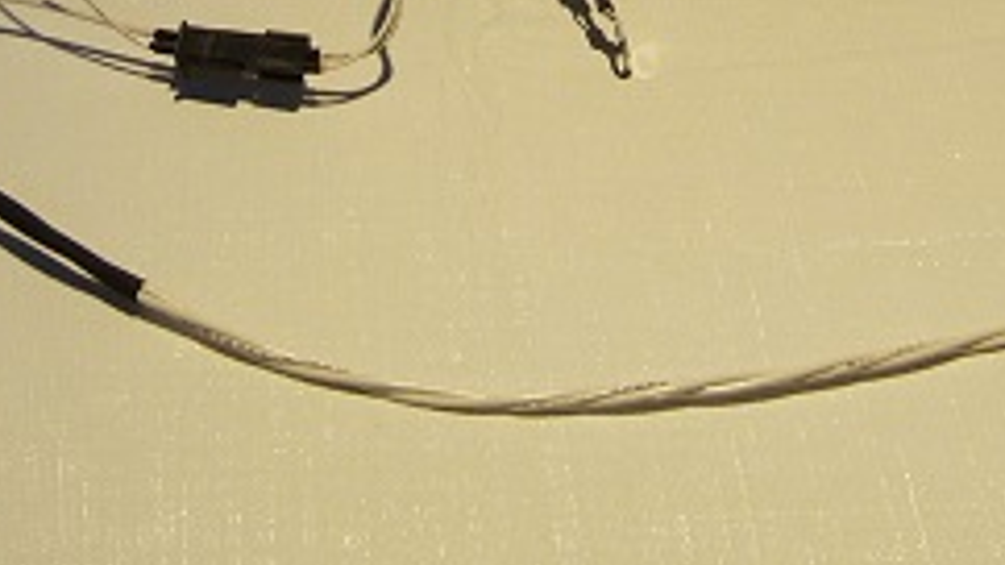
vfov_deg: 11.3
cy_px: -366
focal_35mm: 101
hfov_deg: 21.2
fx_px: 2691
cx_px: 540
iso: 80
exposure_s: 1/25
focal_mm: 5.8
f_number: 2.8
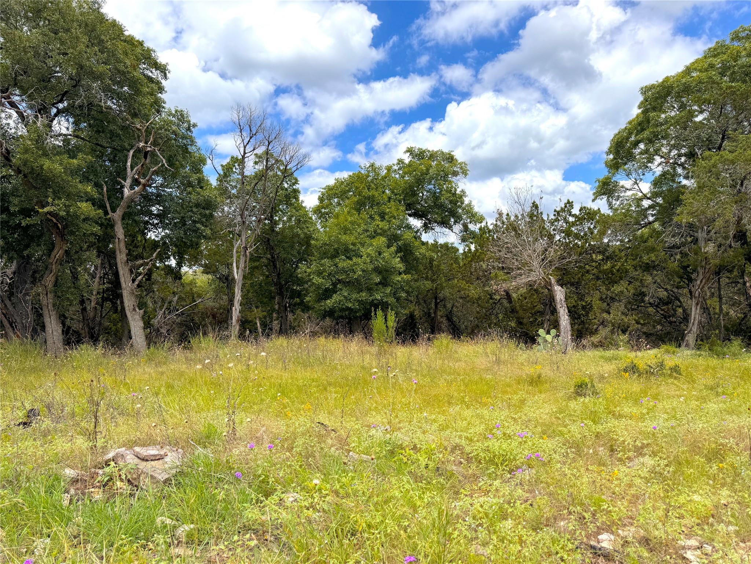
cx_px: 376
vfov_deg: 56.8
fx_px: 521
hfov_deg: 71.6
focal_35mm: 24
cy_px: 282
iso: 80
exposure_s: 1/4310
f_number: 1.78
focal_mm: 6.76
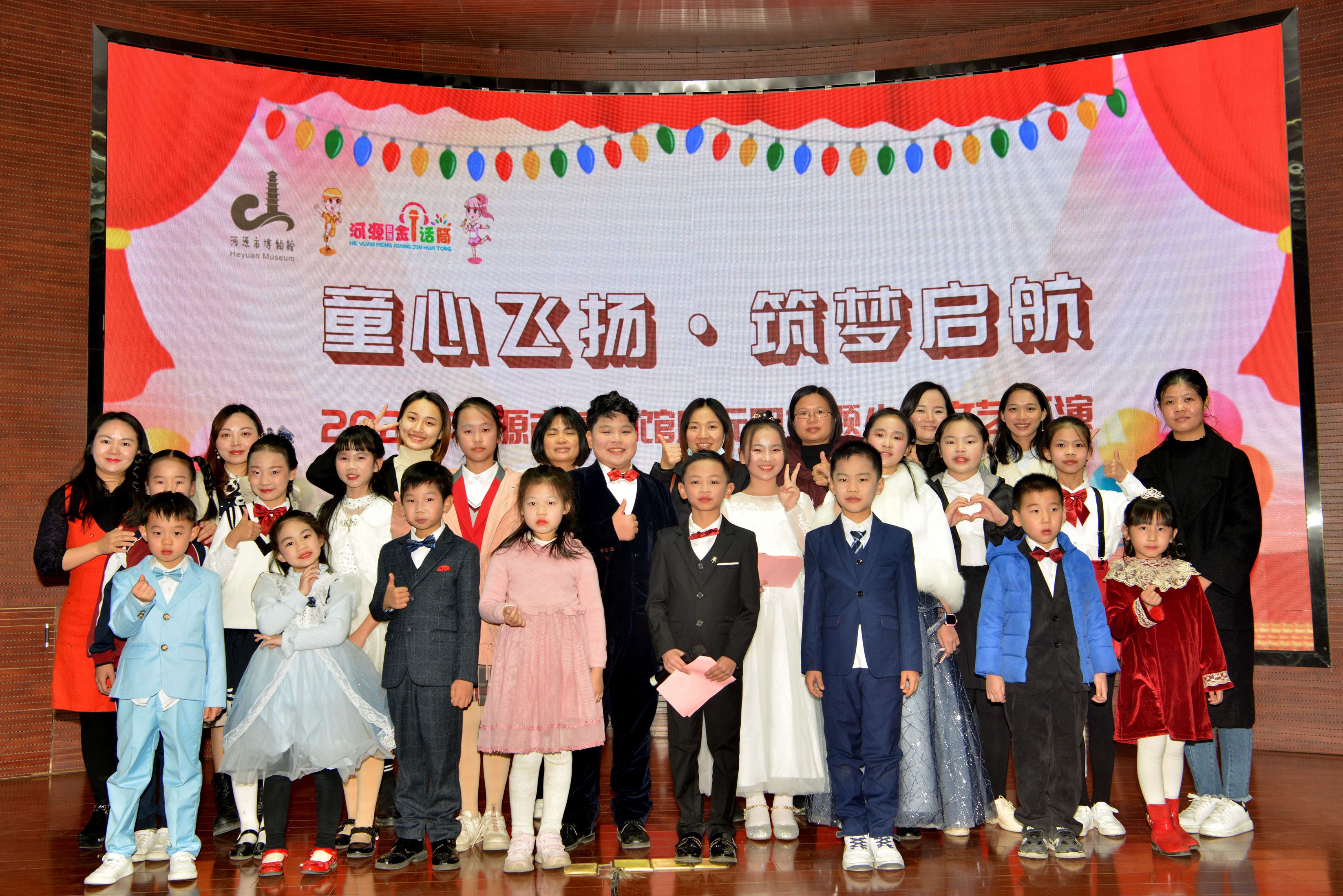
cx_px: 672
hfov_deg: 53.1
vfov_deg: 36.9
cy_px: 448
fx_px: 1343
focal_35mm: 36
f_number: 8
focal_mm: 36
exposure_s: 1/60
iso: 800
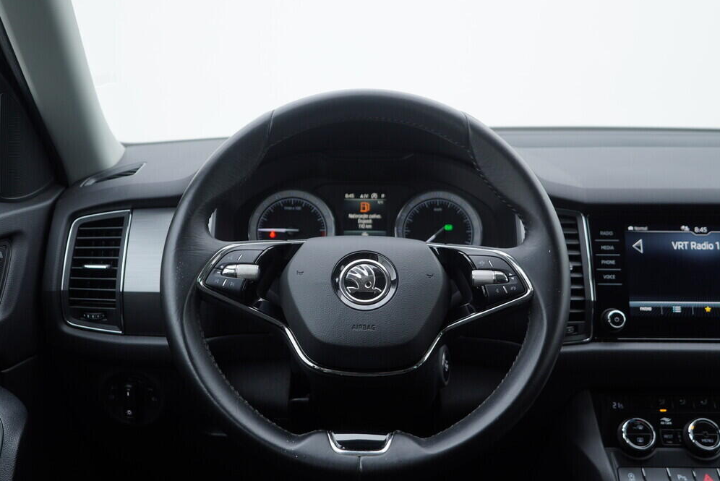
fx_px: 740
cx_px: 356
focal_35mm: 37
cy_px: 243
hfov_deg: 51.9
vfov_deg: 36.0
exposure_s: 1/50
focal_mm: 24
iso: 125
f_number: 3.2
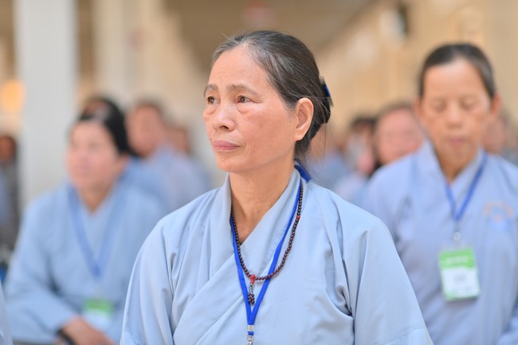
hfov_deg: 23.9
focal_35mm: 85
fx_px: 1223
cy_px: 172
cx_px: 259
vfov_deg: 16.1
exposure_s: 1/200
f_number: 2
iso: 400
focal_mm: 85
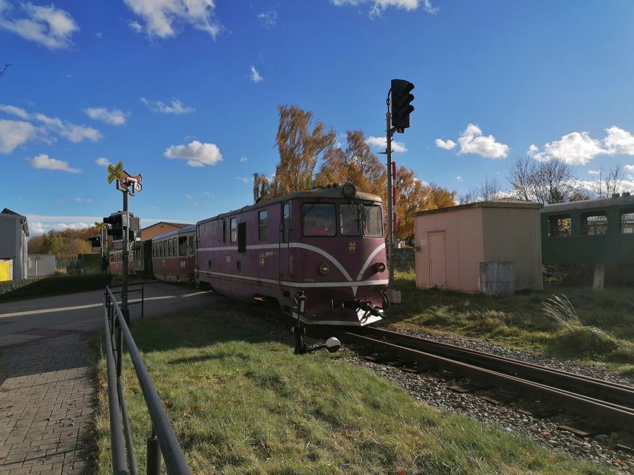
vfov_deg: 51.4
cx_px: 317
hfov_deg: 65.3
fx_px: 495
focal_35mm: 27
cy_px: 238
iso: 50
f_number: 1.8
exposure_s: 1/3226
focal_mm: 4.75
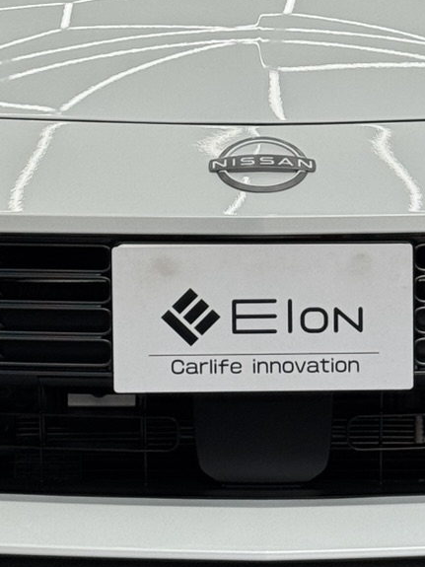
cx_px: 266
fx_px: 2735
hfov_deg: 8.9
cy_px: -29
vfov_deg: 11.7
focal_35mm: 167
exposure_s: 1/340
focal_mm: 6.76
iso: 64
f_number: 1.78
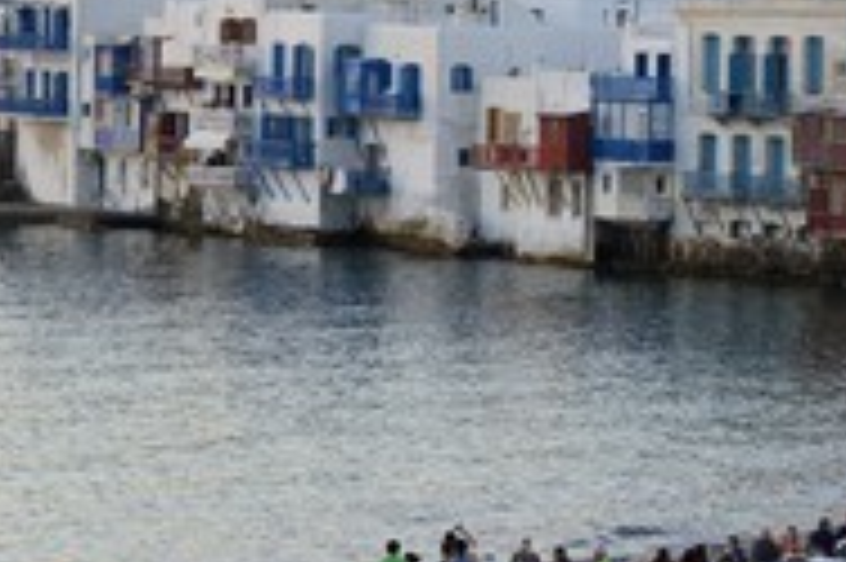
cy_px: 162
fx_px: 4719
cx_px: 423
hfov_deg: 10.2
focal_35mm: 201
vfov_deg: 6.8
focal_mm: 90
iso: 400
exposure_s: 1/160
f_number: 4.5
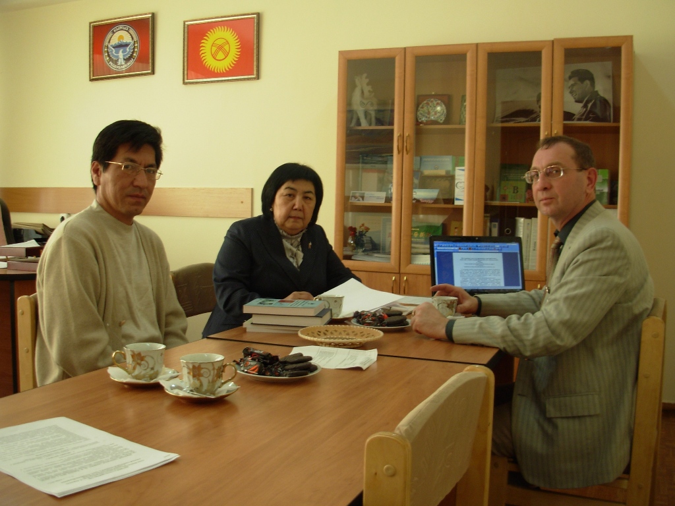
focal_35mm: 38
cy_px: 253
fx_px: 741
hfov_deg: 49.0
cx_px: 338
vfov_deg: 37.7
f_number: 2.9
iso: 50
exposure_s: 1/11.6
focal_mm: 6.3
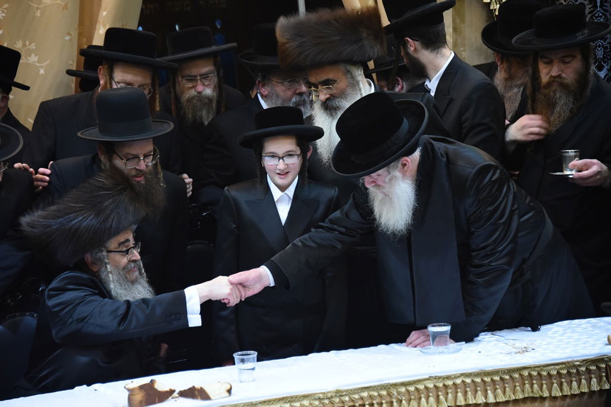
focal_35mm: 160
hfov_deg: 12.8
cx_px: 306
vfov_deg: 8.6
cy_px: 204
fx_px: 2716
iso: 4000
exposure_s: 1/100
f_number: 5.6
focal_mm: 160
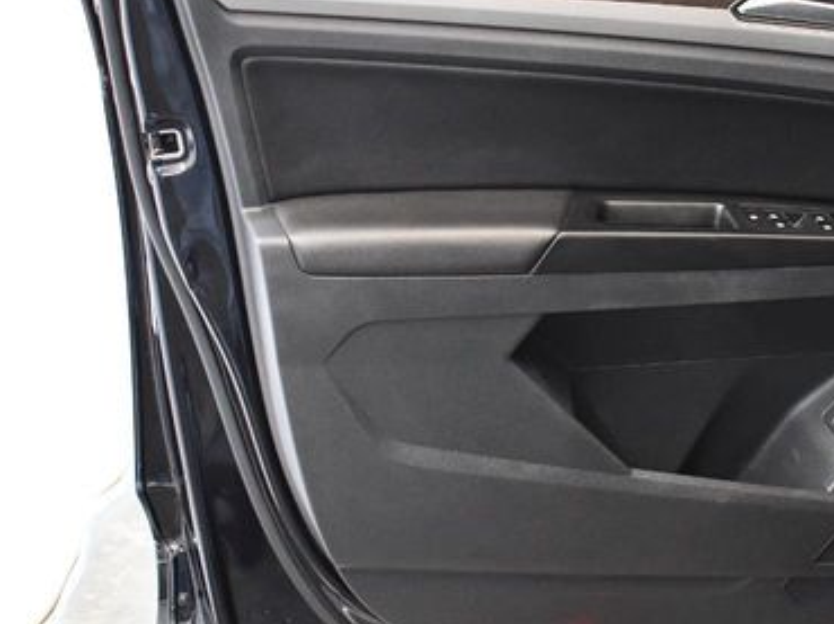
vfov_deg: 24.4
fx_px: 1445
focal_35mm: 60
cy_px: 283
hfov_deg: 31.9
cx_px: 568
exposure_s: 1/80
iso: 3200
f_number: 3.5
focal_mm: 18
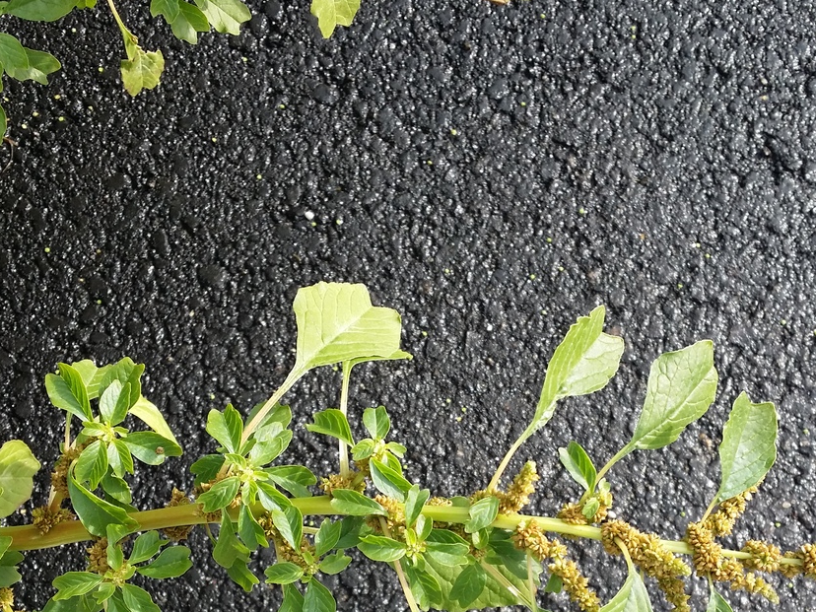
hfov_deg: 37.5
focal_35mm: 51
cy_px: 480
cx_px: 447
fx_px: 1202
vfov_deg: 28.0
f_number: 2.2
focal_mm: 4.13
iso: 50
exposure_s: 1/253
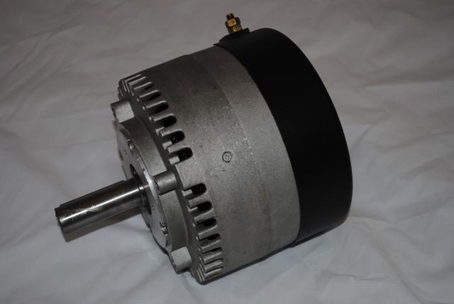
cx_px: 227
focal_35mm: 60
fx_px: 757
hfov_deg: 33.4
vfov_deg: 22.7
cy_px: 152
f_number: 5.3
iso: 200
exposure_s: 1/60
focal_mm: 40
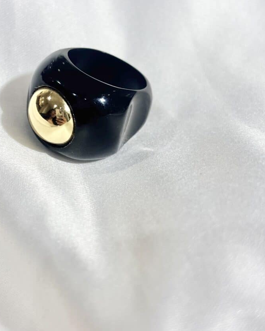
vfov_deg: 30.4
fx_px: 607
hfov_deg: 24.6
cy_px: 139
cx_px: 121
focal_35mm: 62
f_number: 1.6
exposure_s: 1/198
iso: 32
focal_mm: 5.96
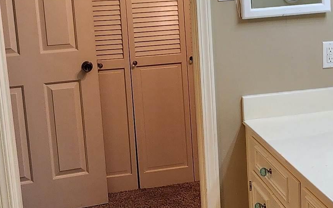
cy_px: 57
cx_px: 205
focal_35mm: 49
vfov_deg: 26.1
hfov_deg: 40.8
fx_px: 445
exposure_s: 1/60
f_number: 2.2
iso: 125
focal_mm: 2.2
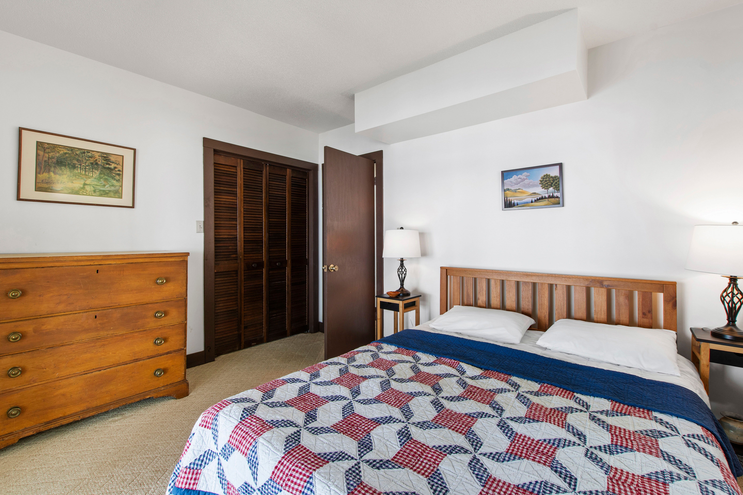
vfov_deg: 77.3
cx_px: 372
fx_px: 310
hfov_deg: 100.4
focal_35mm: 15
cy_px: 248
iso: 100
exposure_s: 1/2.5
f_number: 8
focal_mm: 10
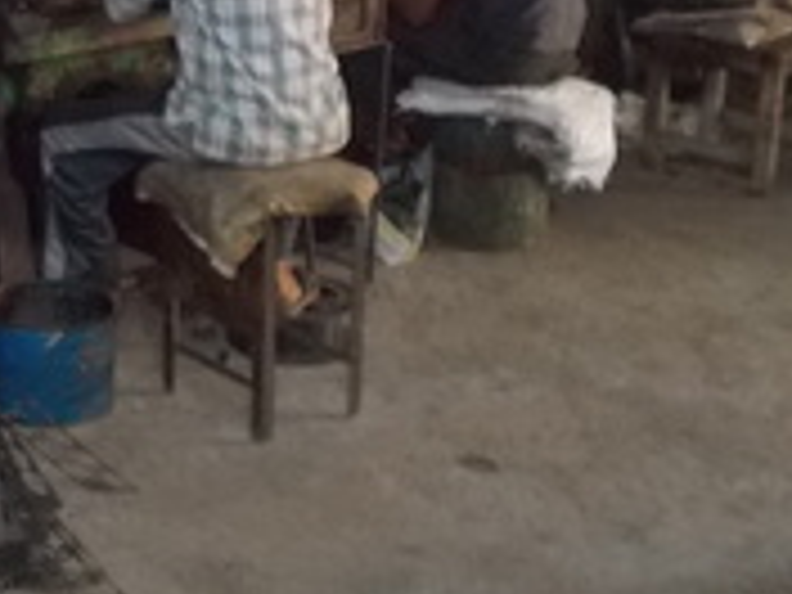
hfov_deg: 21.7
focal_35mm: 85
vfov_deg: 16.7
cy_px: -110
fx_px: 1945
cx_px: -90
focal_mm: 5.3
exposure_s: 1/25
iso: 400
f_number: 3.4
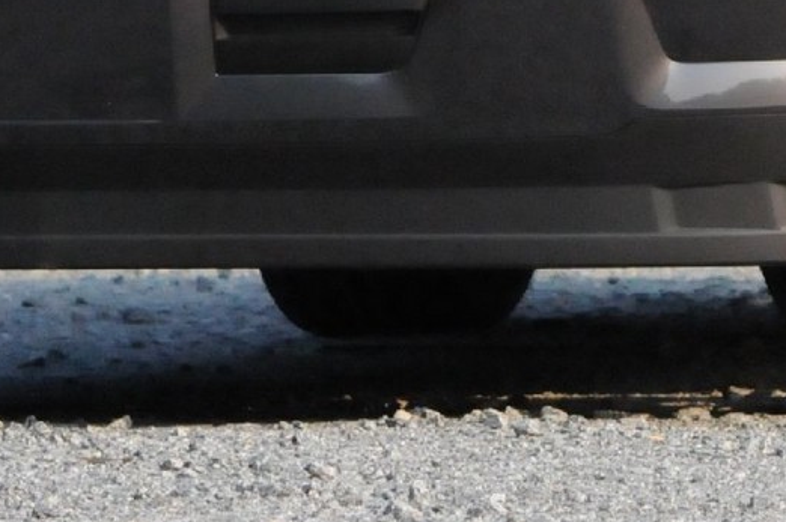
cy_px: -454
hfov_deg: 2.4
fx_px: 18802
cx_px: 601
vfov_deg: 1.6
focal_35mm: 862
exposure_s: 1/5000
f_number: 5.6
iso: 2000
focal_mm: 120
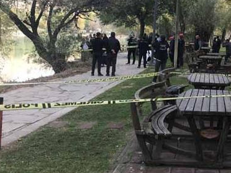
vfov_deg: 24.9
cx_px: 176
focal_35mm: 58
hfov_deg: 32.5
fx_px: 387
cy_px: 42
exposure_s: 1/210
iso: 20
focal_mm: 3.99
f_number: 1.8
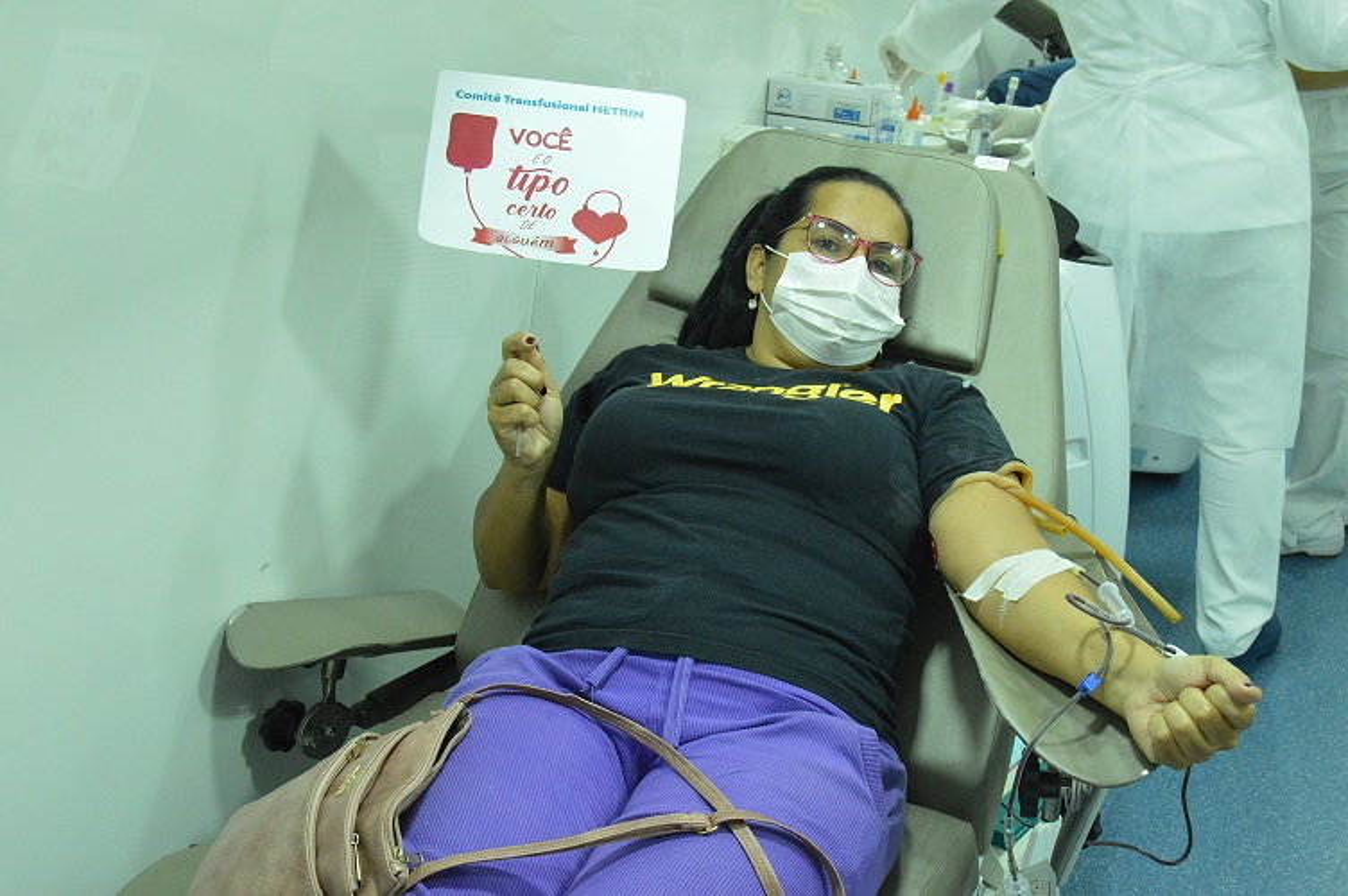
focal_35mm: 42
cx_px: 674
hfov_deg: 46.4
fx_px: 1571
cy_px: 448
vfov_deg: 31.8
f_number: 7.1
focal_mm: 28
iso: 4000
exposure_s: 1/80
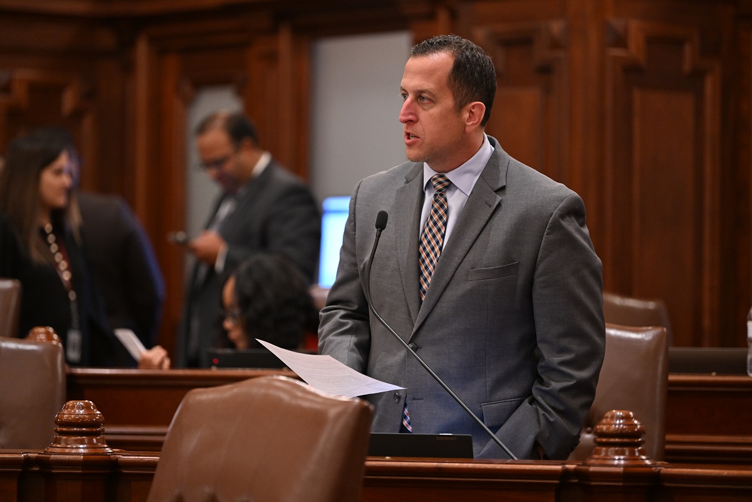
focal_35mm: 175
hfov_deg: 11.7
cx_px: 376
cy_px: 251
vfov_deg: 7.8
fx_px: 3655
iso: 3200
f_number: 2.8
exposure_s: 1/160
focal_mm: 175
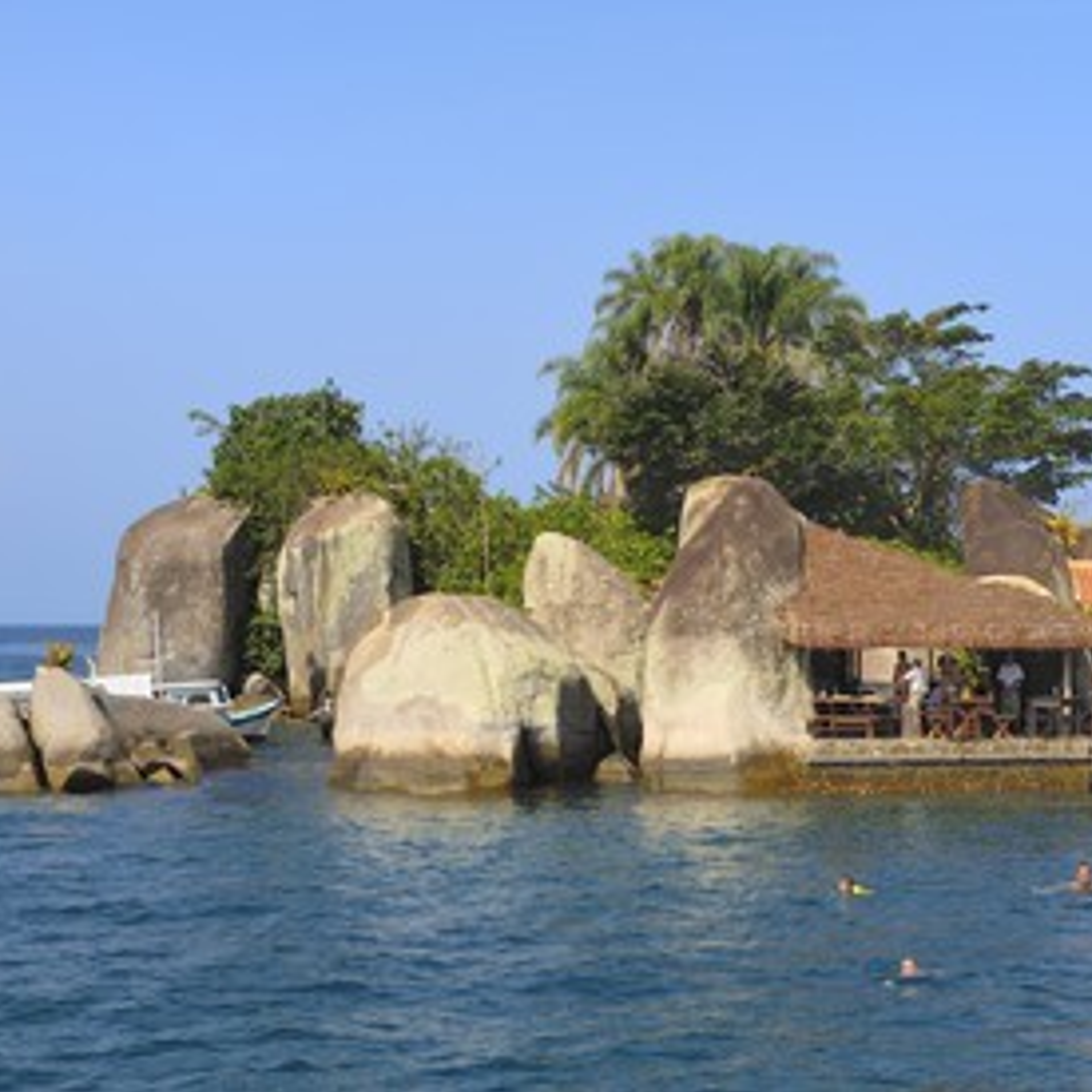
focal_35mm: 82
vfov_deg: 21.1
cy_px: 544
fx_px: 2927
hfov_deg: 21.1
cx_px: 673
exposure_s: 1/160
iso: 100
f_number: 8
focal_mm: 42
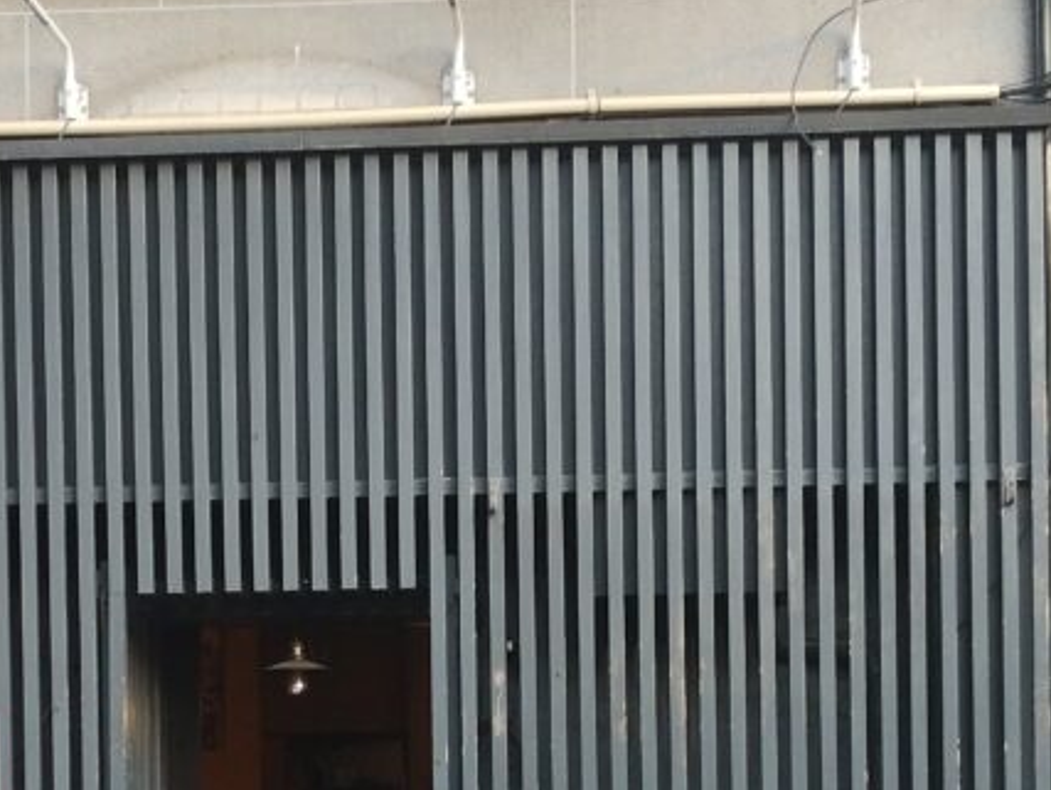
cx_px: 372
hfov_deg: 23.2
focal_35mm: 84
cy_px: 859
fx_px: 2553
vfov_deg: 17.1
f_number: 1.8
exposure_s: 1/100
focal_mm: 4.27
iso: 422
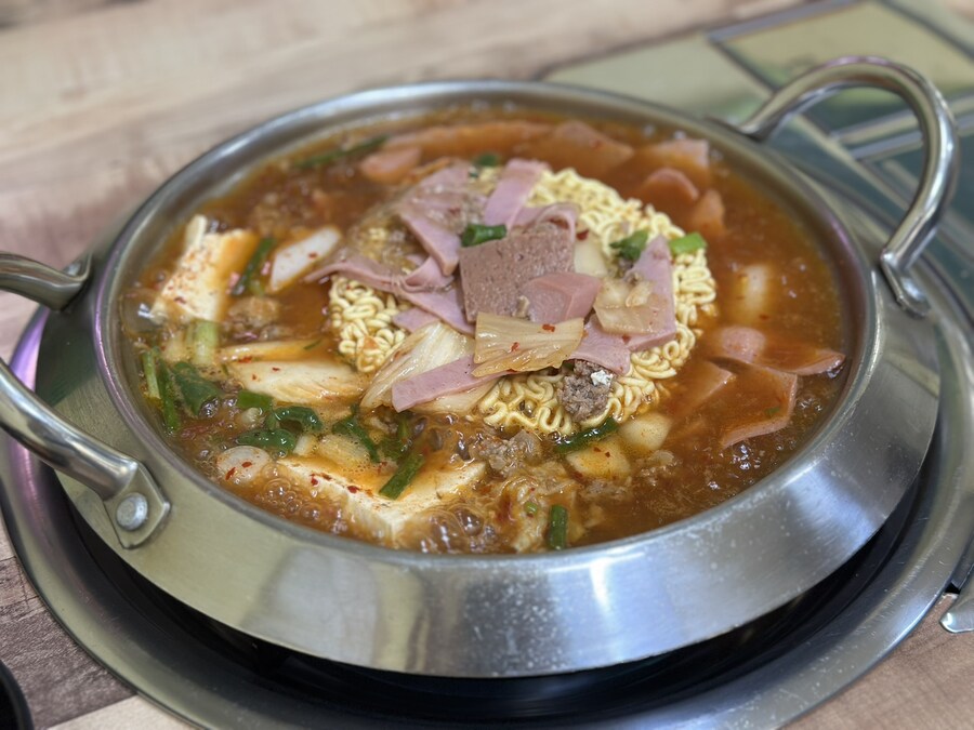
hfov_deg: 39.7
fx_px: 1351
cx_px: 487
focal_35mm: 48
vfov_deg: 30.3
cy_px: 365
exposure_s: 1/120
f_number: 1.78
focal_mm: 6.86
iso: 200
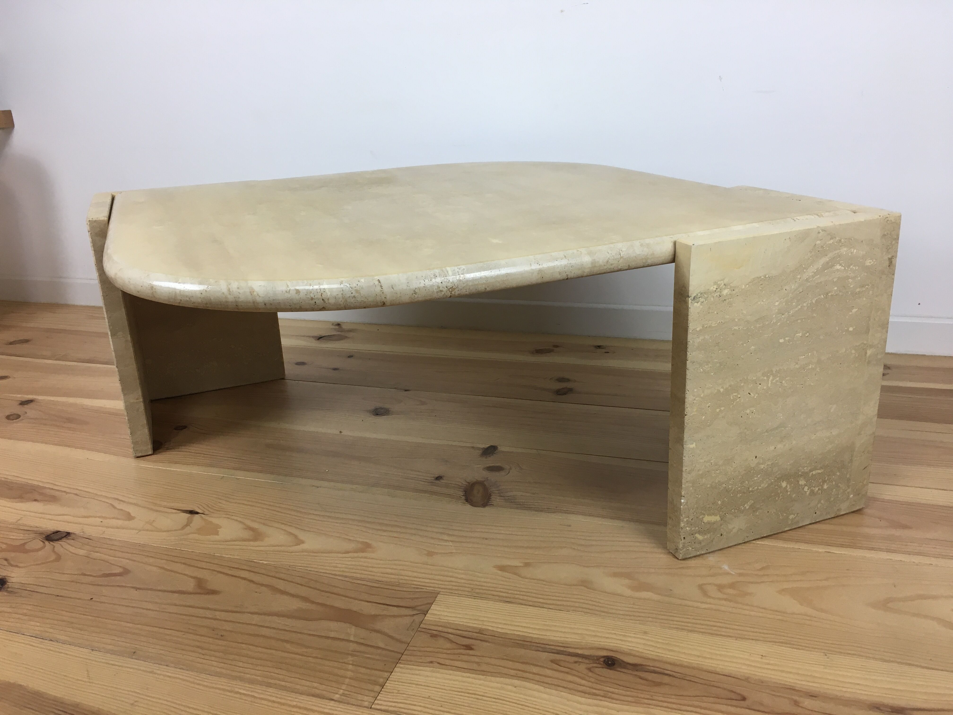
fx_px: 798
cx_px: 476
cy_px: 358
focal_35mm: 29
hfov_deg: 61.7
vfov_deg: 48.2
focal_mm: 4.15
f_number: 2.2
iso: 32
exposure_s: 1/33
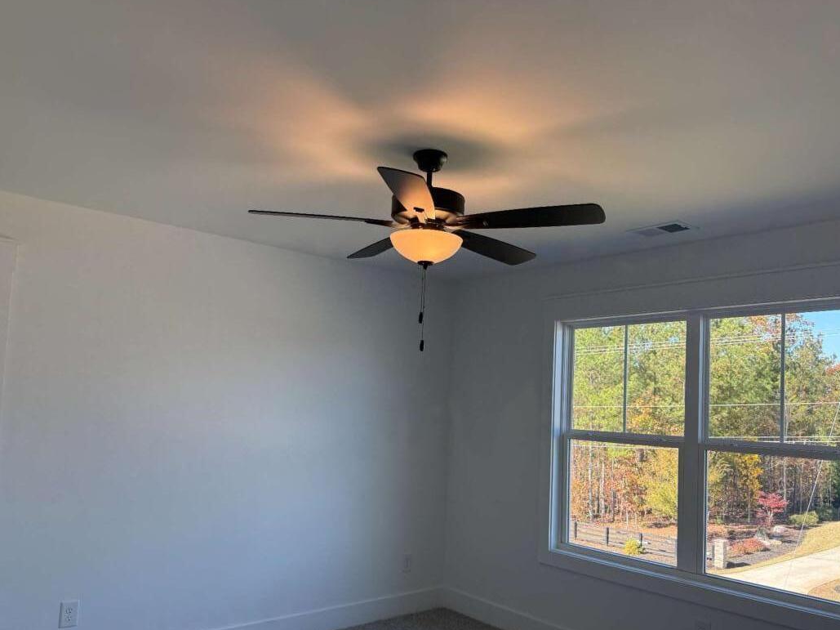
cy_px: 360
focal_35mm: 28
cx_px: 424
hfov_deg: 63.5
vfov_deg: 49.6
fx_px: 679
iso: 100
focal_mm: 6.76
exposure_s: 1/330
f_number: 1.78
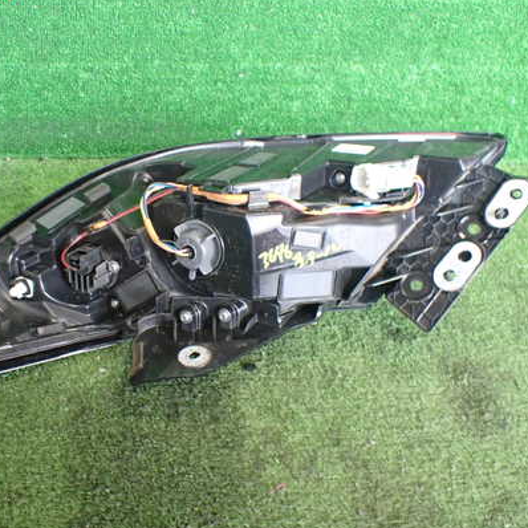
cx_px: 170
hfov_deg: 41.2
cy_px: 272
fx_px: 690
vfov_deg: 41.9
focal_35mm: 40
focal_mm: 5.4
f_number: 2.3
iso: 800
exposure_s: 1/125
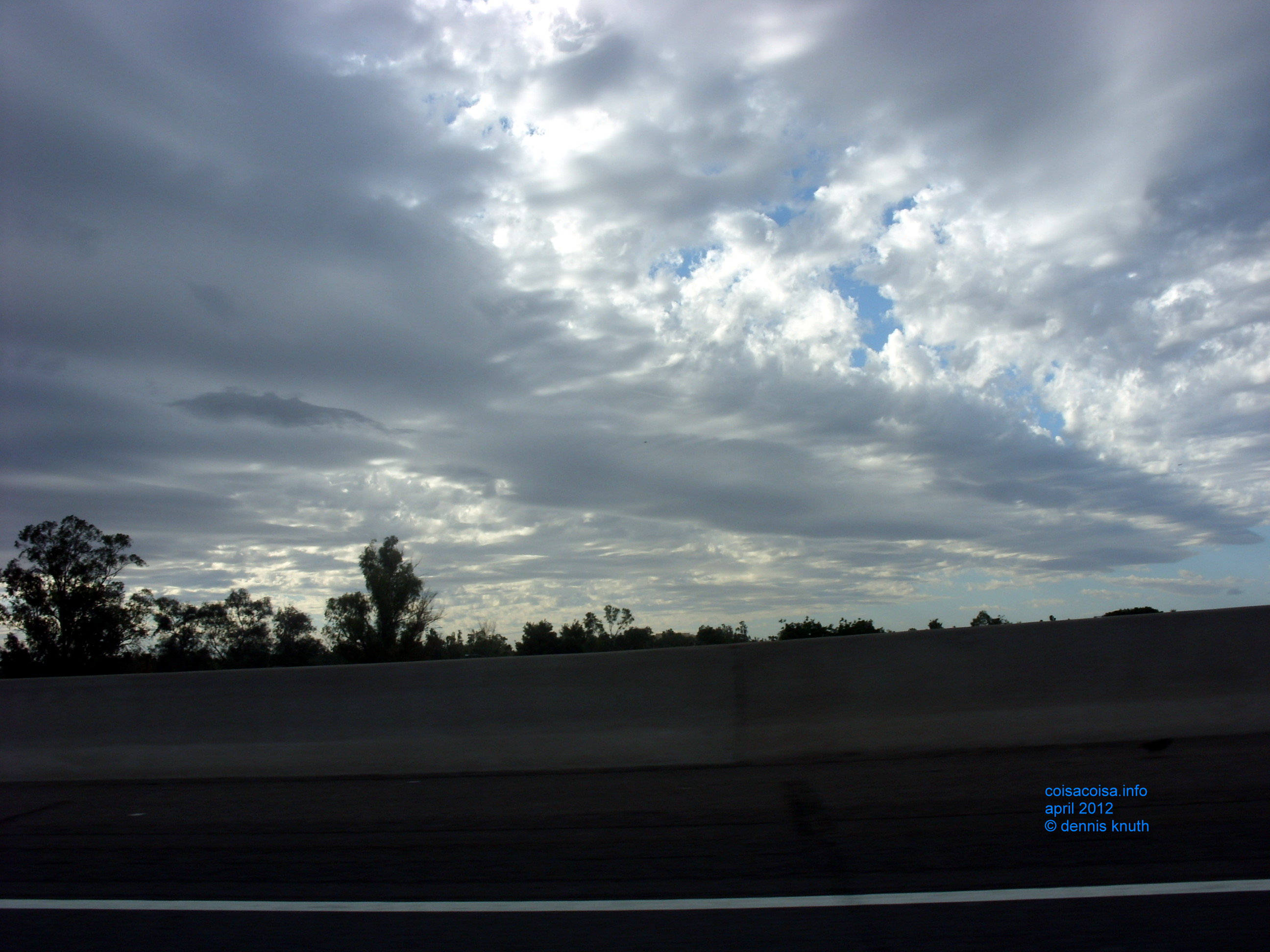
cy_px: 476
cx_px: 635
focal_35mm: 38
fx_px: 1394
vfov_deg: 37.7
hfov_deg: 49.0
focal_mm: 6.3
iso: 50
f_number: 4.9
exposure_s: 1/402
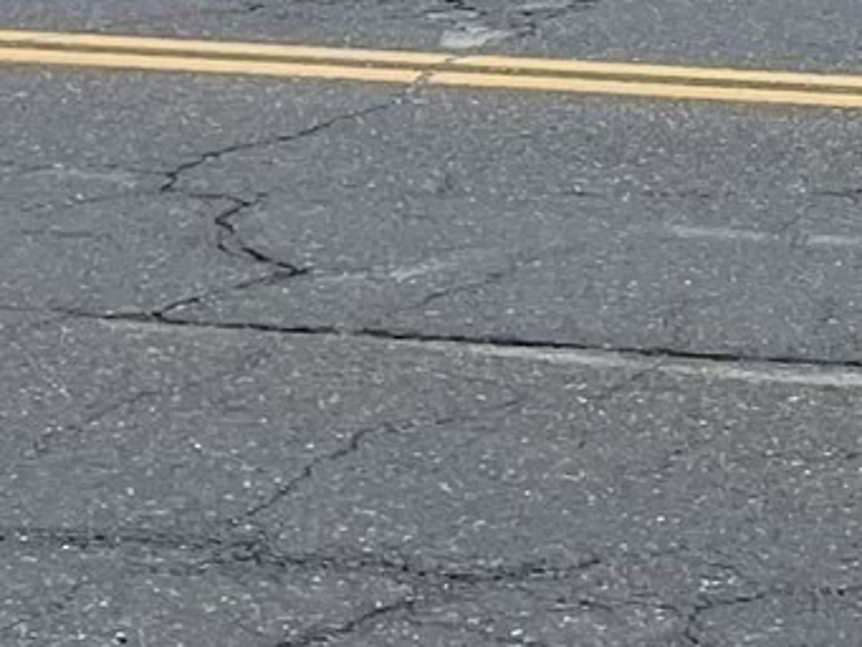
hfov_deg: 11.3
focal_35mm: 156
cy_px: -1130
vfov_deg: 8.4
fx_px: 3886
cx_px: 1780
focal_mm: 4.2
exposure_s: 1/2564
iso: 32
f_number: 1.6
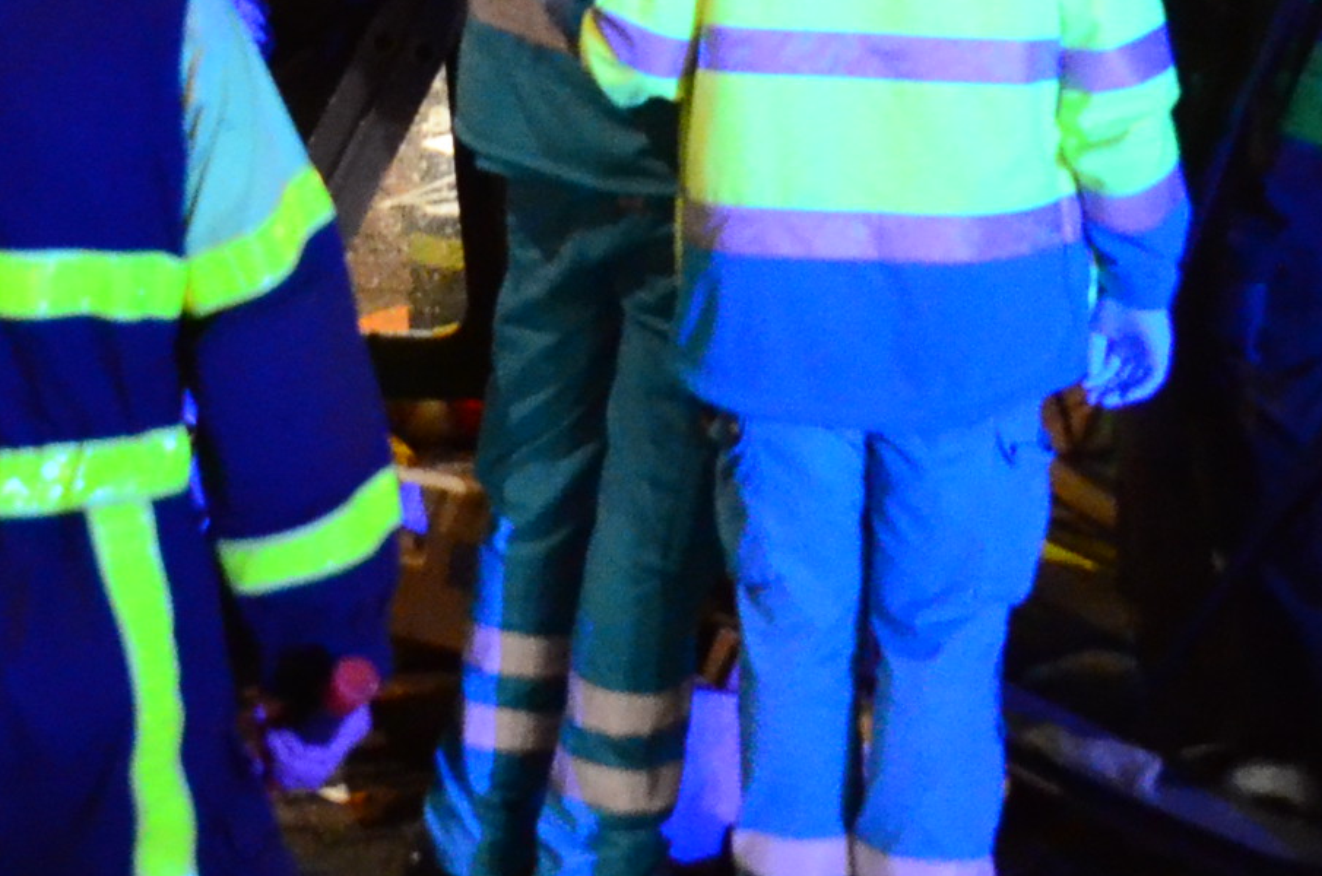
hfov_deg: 13.9
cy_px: 61
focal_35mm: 147
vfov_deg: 9.3
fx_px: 5389
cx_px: 1028
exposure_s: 1/20
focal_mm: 24
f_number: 3.5
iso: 4000
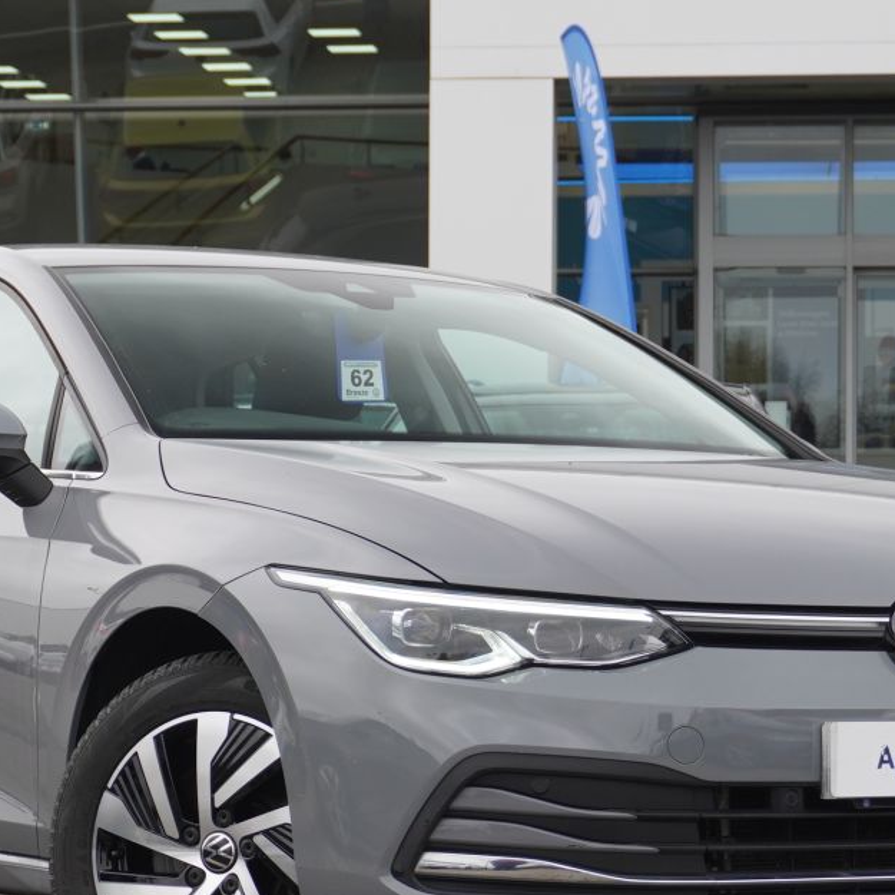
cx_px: 362
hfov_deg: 14.1
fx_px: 3627
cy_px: 498
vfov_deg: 14.1
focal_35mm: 124
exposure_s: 1/160
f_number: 5.6
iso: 200
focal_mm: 38
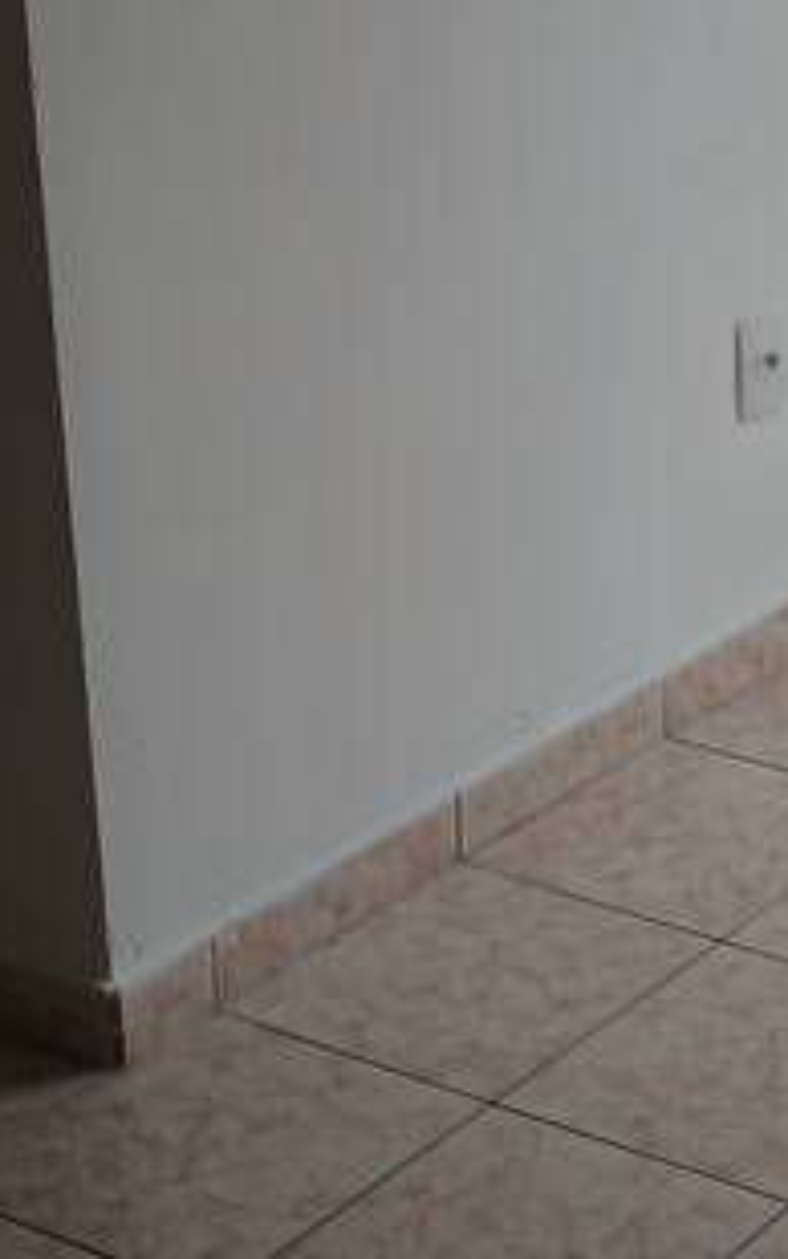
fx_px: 3296
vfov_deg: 21.4
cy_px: 301
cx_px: 1434
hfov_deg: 12.4
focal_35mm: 96
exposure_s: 1/120
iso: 25
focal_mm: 3.98
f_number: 1.8
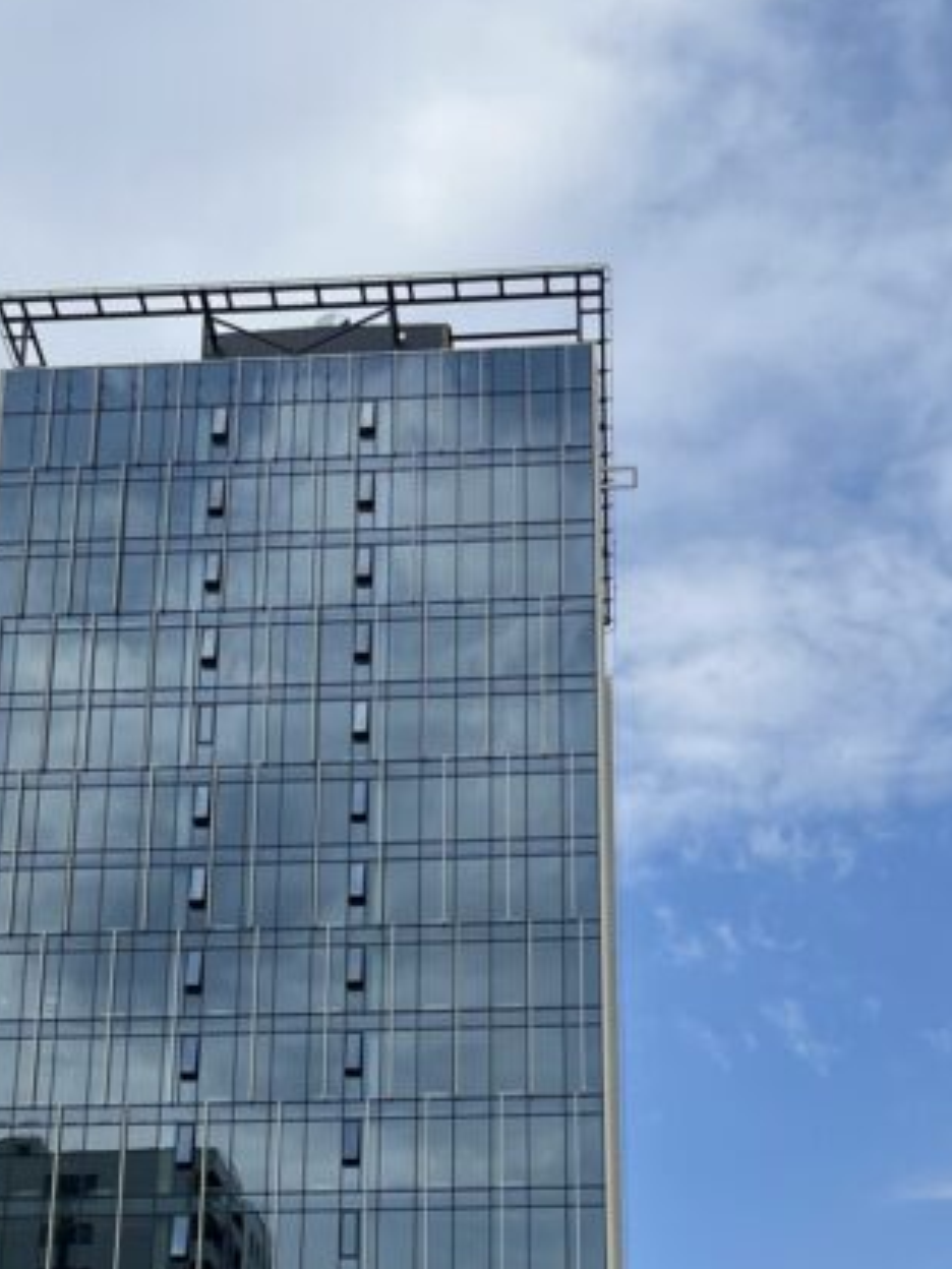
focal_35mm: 64
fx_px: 2347
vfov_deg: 29.0
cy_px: 1150
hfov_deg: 22.9
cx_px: 442
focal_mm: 5.7
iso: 50
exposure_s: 1/4115
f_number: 1.5
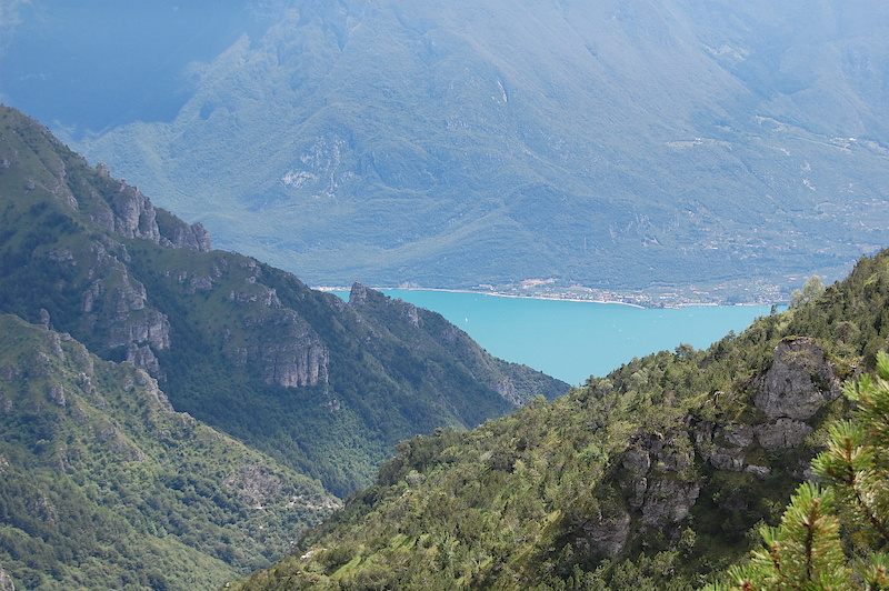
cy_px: 296
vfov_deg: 18.2
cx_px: 444
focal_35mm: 75
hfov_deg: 27.0
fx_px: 1851
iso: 280
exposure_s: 1/250
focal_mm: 50
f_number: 10
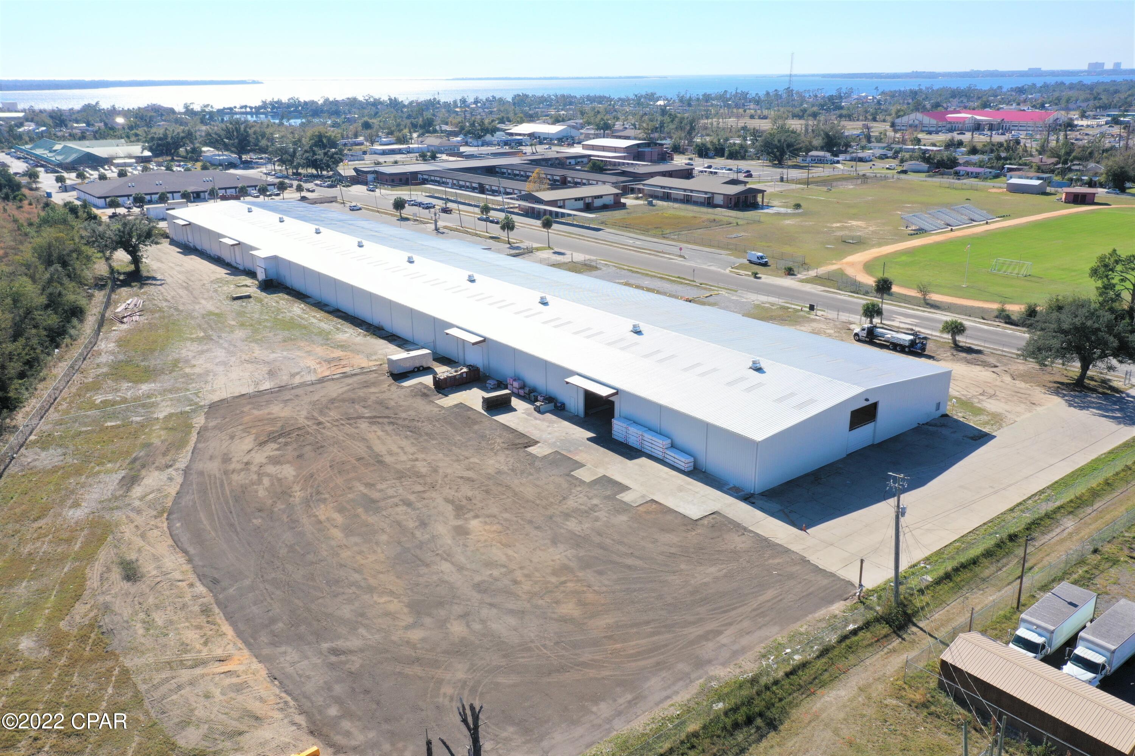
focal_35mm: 28
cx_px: 568
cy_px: 378
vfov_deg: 46.4
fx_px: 883
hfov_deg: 65.5
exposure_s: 1/500
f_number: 5.6
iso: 100
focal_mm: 10.26
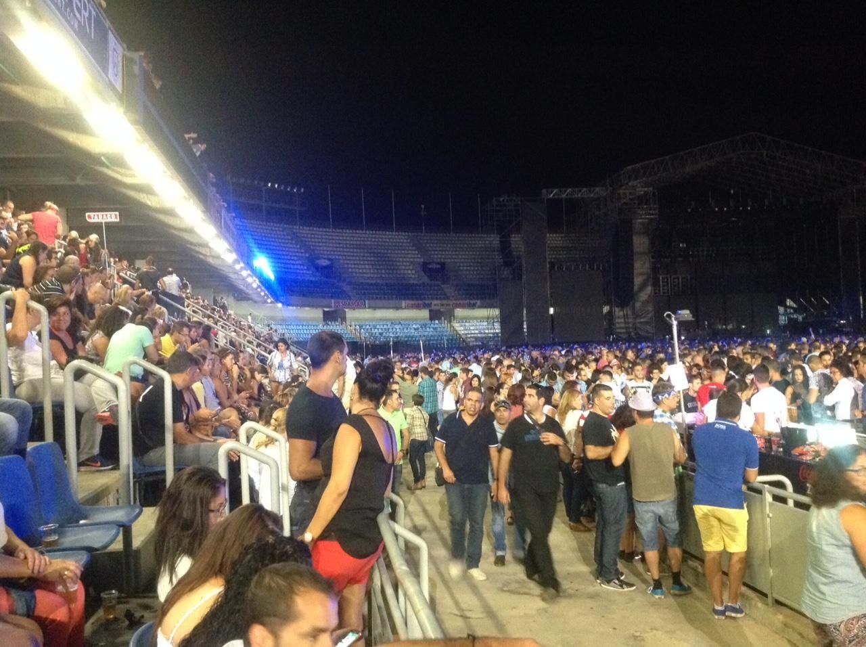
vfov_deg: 40.6
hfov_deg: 52.7
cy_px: 324
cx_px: 433
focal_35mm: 35
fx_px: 874
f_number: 2.4
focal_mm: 4.28
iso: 640
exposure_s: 1/15
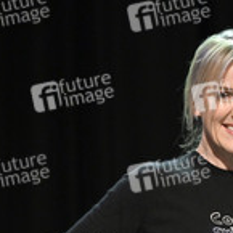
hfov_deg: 5.1
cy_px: 214
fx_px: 2620
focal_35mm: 344
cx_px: 351
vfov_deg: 5.1
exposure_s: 1/320
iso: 1600
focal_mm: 130
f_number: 2.8
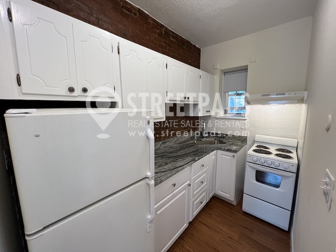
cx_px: 168
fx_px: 126
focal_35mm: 13
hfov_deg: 106.2
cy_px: 126
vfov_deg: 89.9
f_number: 1.8
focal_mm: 1.57
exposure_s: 1/120
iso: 200
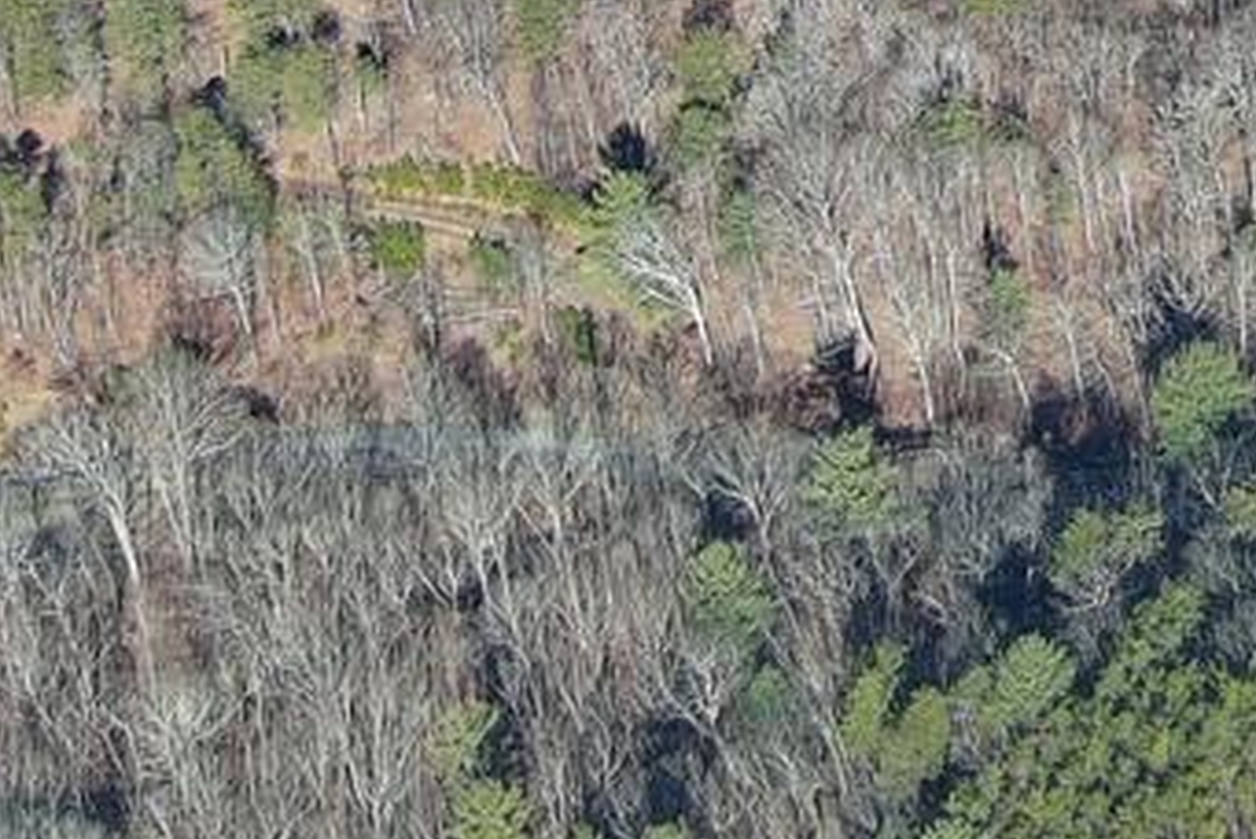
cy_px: -1595
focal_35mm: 174
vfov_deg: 7.1
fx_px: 6076
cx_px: 2169
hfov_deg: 11.1
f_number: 2.8
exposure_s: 1/668
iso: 100
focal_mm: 10.57
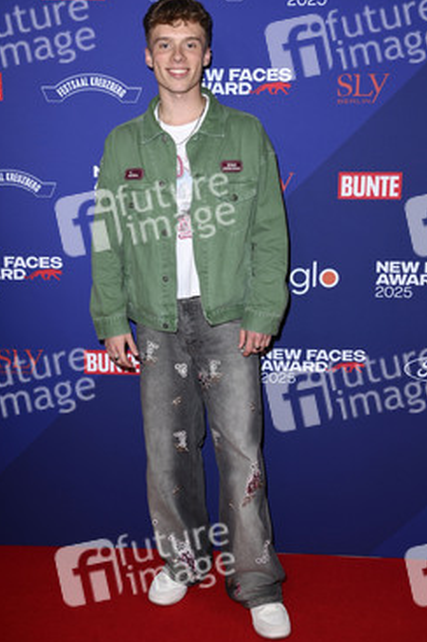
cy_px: 303
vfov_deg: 41.1
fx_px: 856
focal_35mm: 48
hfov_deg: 28.0
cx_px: 196
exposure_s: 1/250
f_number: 6.3
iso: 500
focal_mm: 44
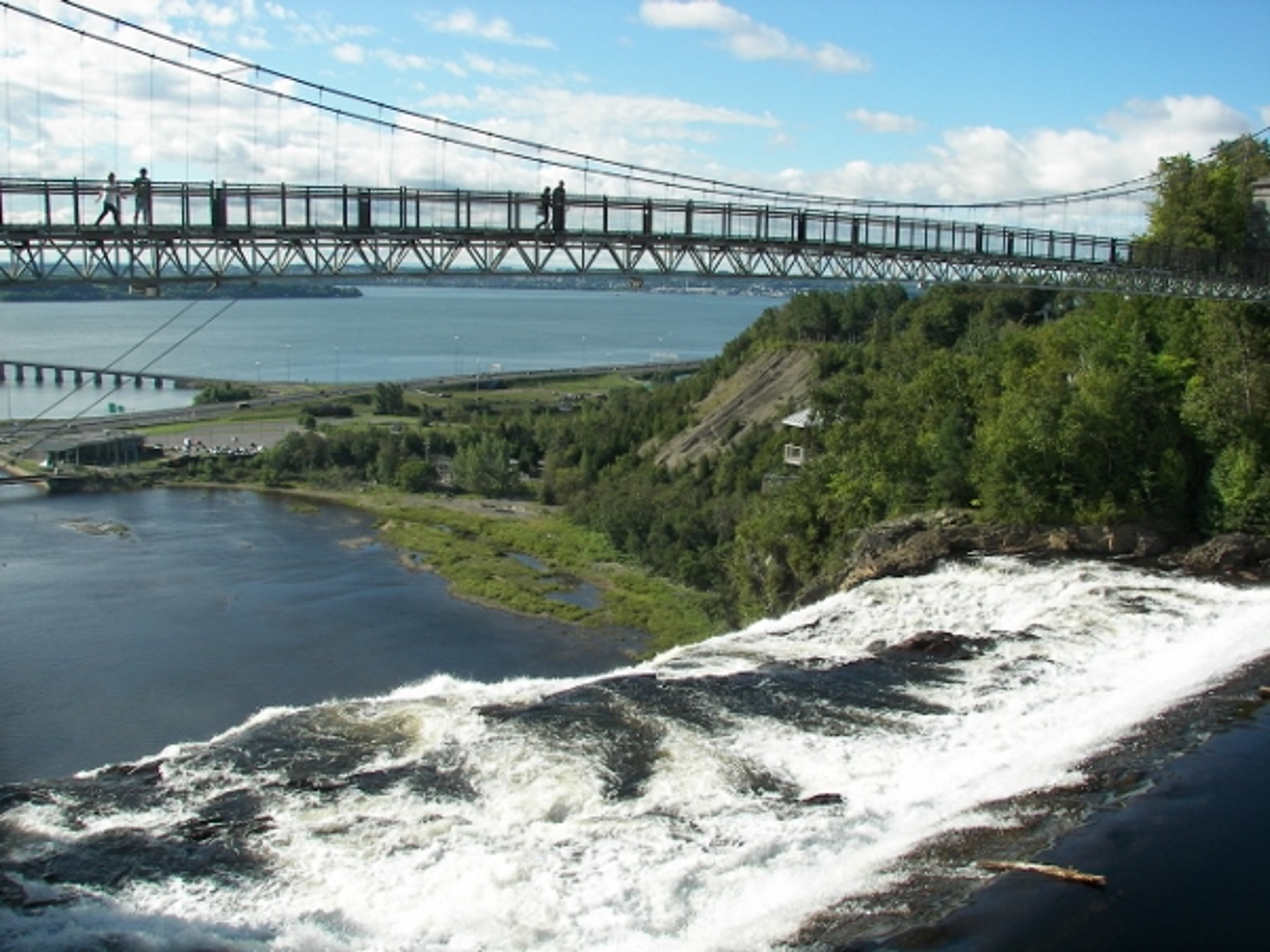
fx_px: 1321
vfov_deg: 39.7
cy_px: 476
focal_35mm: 36
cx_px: 635
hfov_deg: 51.4
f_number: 4
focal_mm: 6
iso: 50
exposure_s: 1/500
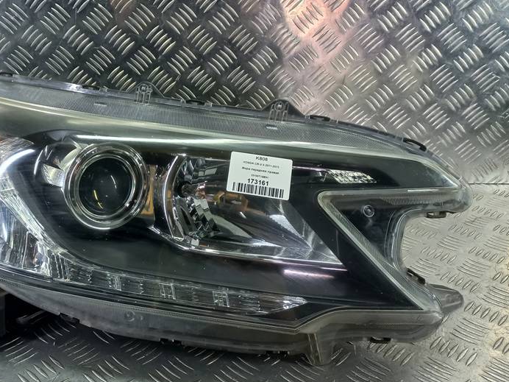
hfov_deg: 49.5
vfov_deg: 38.7
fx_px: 544
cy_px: 188
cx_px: 182
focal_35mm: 37
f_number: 1.8
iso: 64
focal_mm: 4.6
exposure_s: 1/50
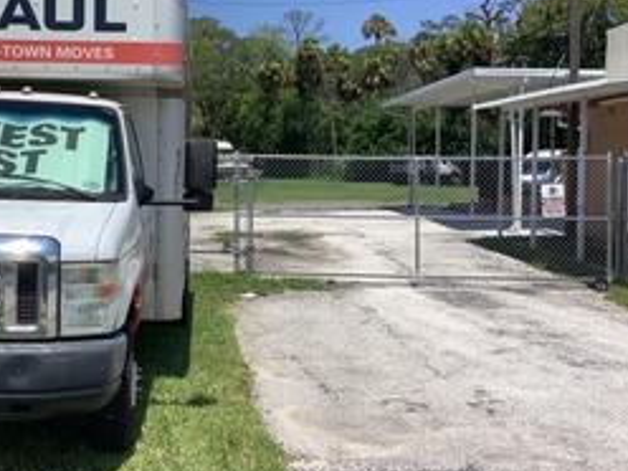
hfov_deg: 37.5
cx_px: 182
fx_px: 907
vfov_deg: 29.1
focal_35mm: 50
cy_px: 198
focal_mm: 3.3
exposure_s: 1/2092
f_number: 2.4
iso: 25
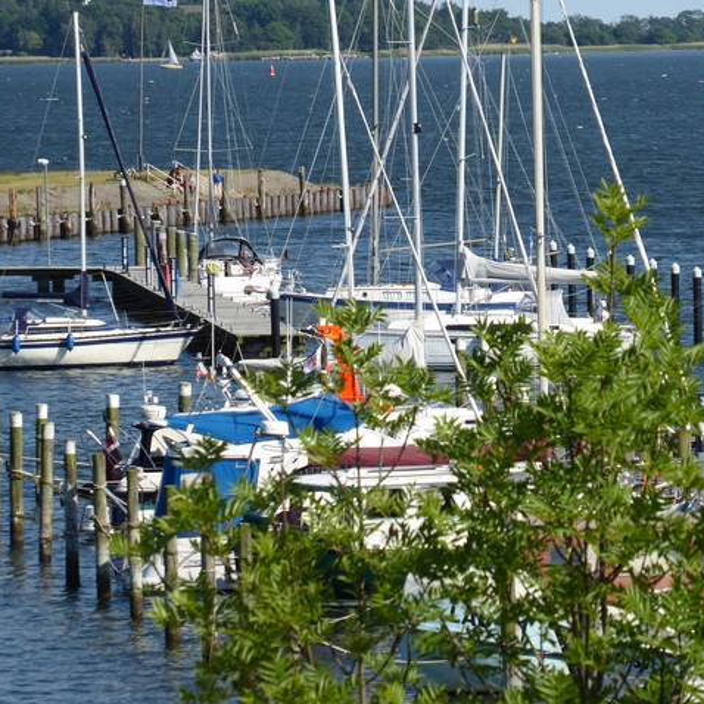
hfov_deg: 5.0
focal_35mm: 348
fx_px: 8007
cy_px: 352
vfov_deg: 5.0
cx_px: 436
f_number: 5.6
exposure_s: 1/320
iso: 80
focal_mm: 47.5
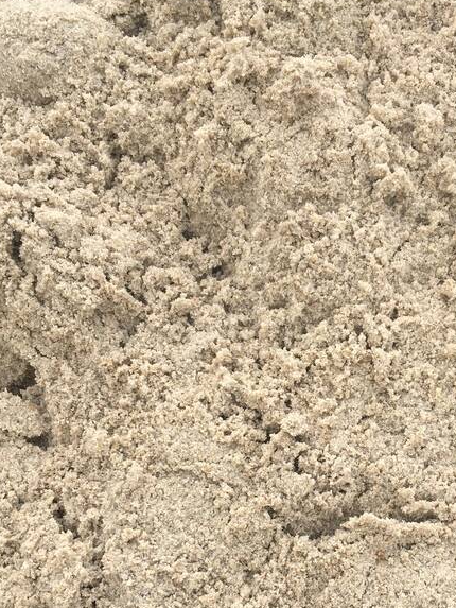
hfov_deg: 28.3
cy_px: 401
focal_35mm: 51
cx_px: 328
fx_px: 895
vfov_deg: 37.1
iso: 25
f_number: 2.2
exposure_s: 1/516
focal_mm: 4.15
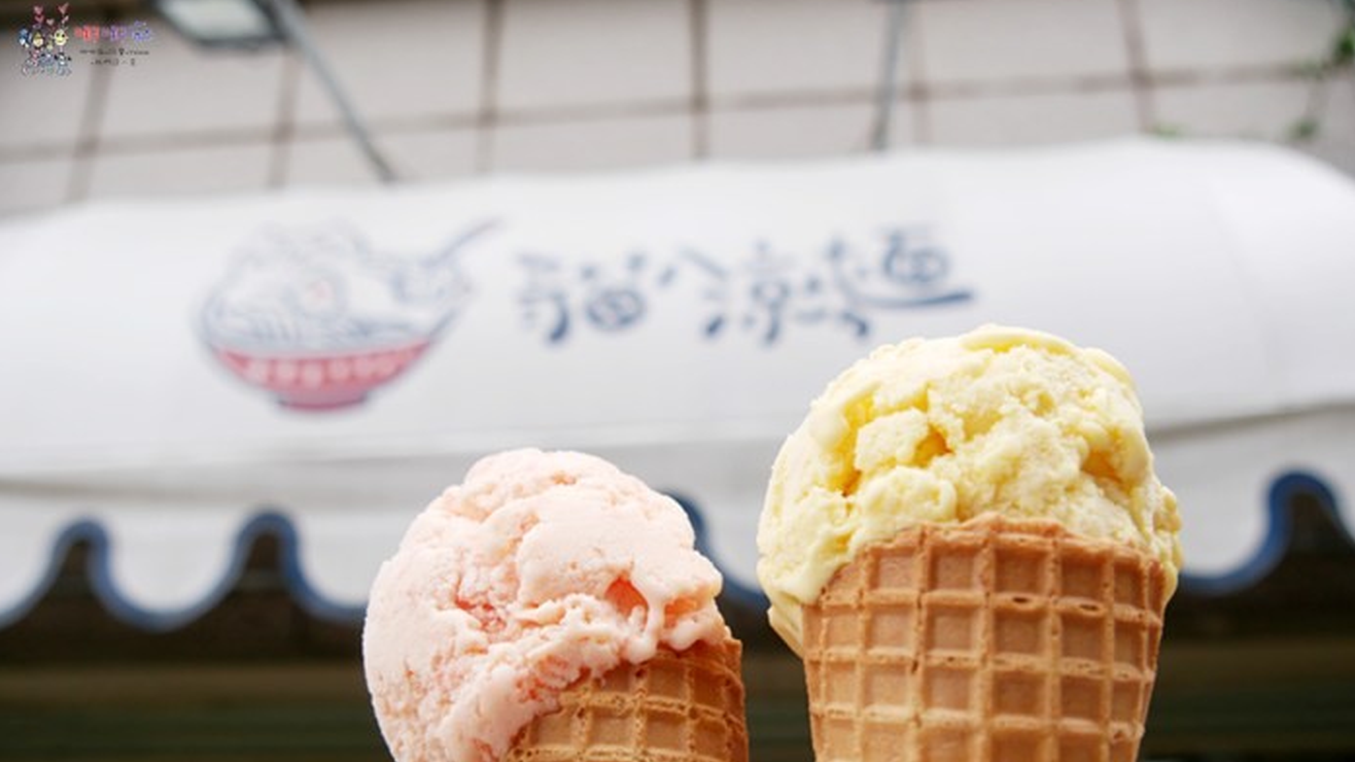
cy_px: 502
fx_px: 1114
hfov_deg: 62.6
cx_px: 682
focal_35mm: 31
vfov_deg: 37.4
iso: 200
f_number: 4
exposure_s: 1/250
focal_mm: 14
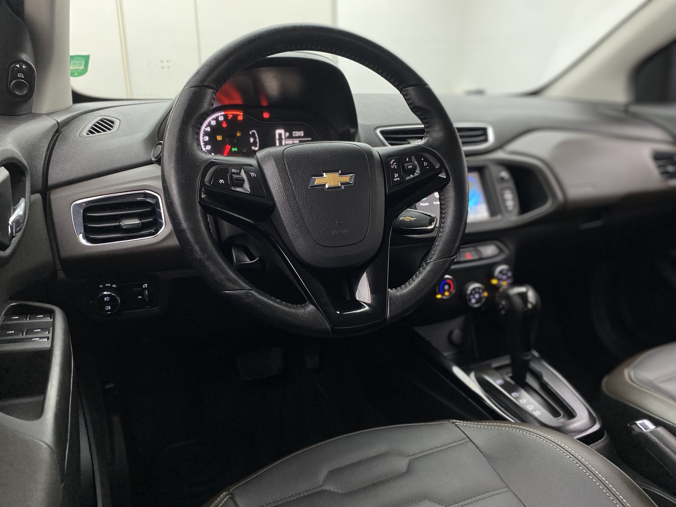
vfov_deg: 53.1
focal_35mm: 26
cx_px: 338
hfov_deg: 67.3
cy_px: 254
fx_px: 508
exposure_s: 1/60
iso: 320
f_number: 1.8
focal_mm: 4.25
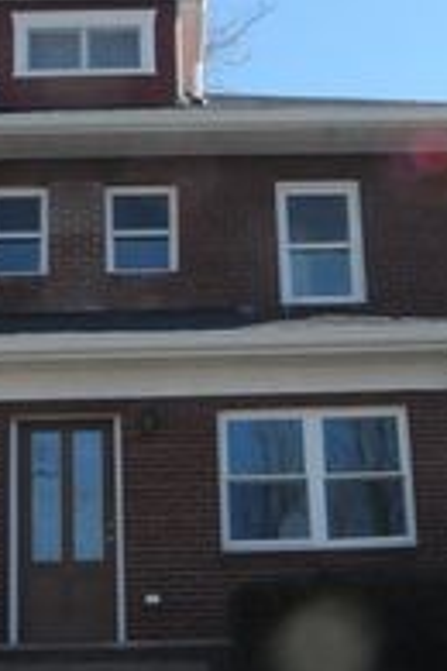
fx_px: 1434
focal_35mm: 77
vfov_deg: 26.3
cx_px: 175
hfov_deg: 17.7
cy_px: 286
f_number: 14
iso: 3200
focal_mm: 20
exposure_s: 1/1250
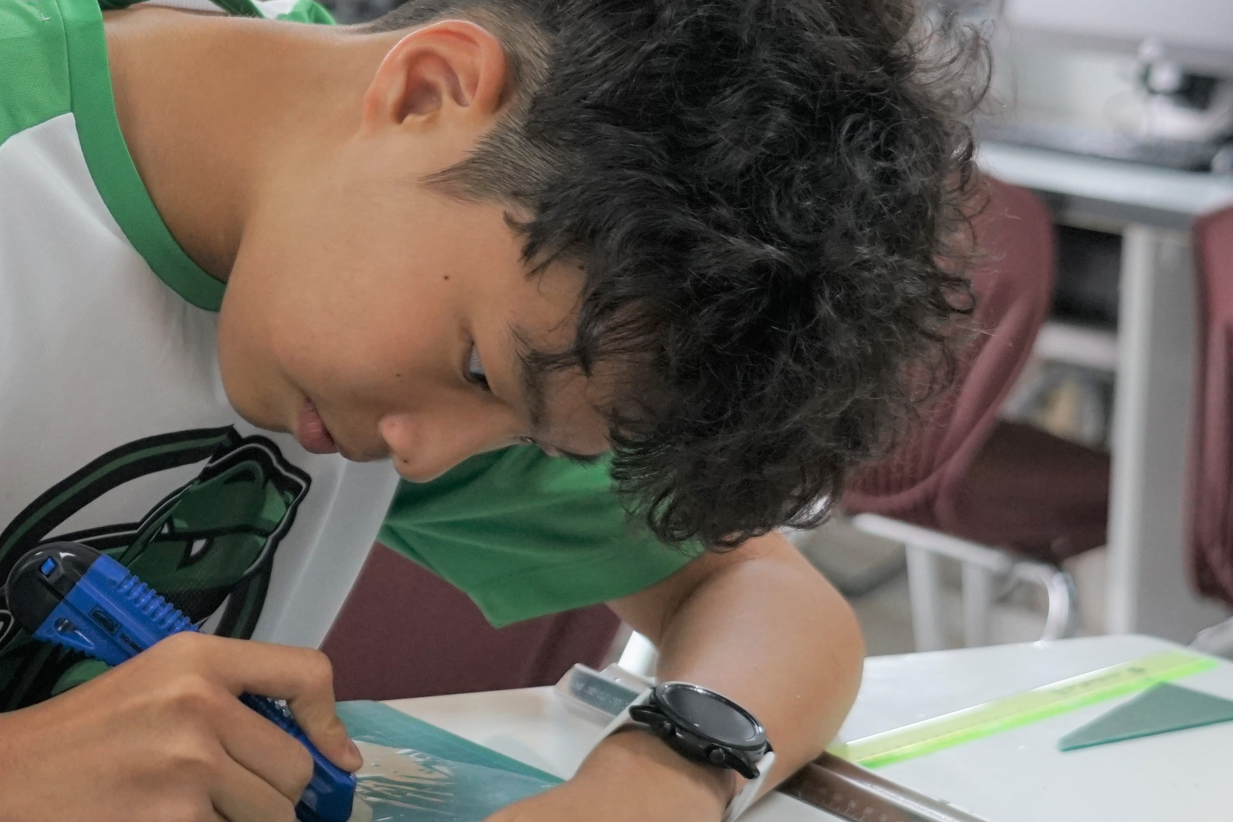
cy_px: 515
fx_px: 3288
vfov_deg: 14.2
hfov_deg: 20.7
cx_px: 78
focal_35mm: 96
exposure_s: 1/160
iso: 1000
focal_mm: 44
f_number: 4.5
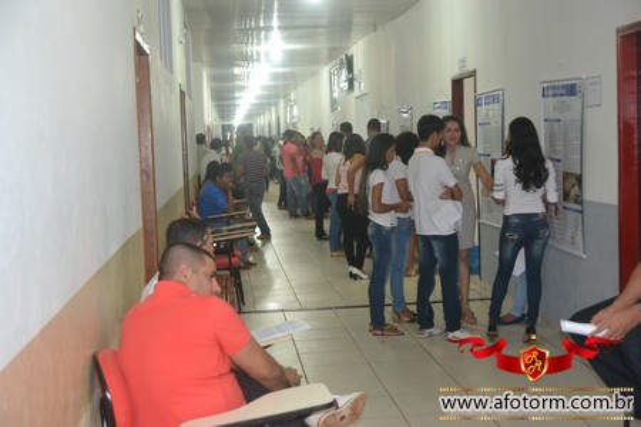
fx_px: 1015
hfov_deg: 35.1
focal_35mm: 57
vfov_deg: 23.8
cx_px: 320
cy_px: 214
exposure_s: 1/60
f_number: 4.5
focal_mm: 38
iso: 2000
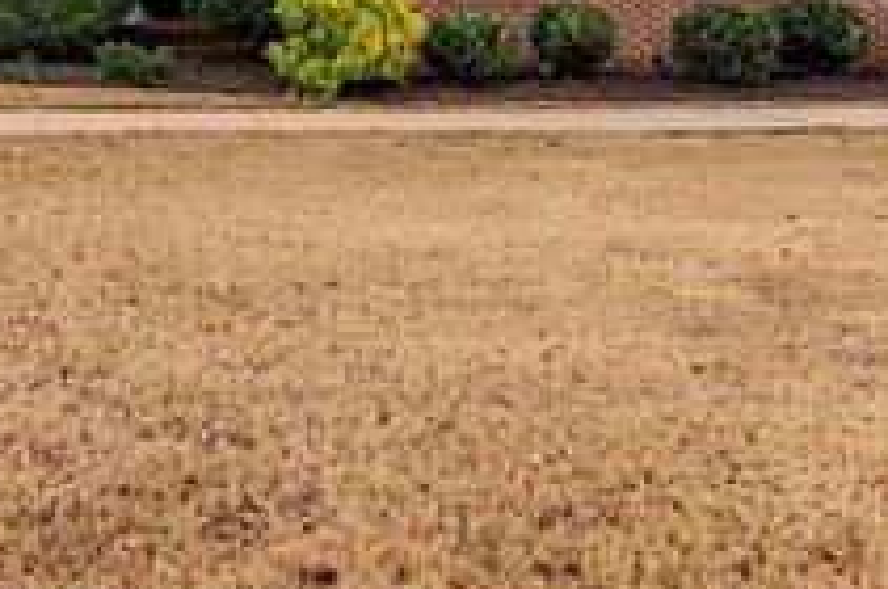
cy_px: -61
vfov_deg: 22.4
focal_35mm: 57
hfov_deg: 33.5
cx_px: 109
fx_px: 1404
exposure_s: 1/60
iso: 100
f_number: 6.3
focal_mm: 24
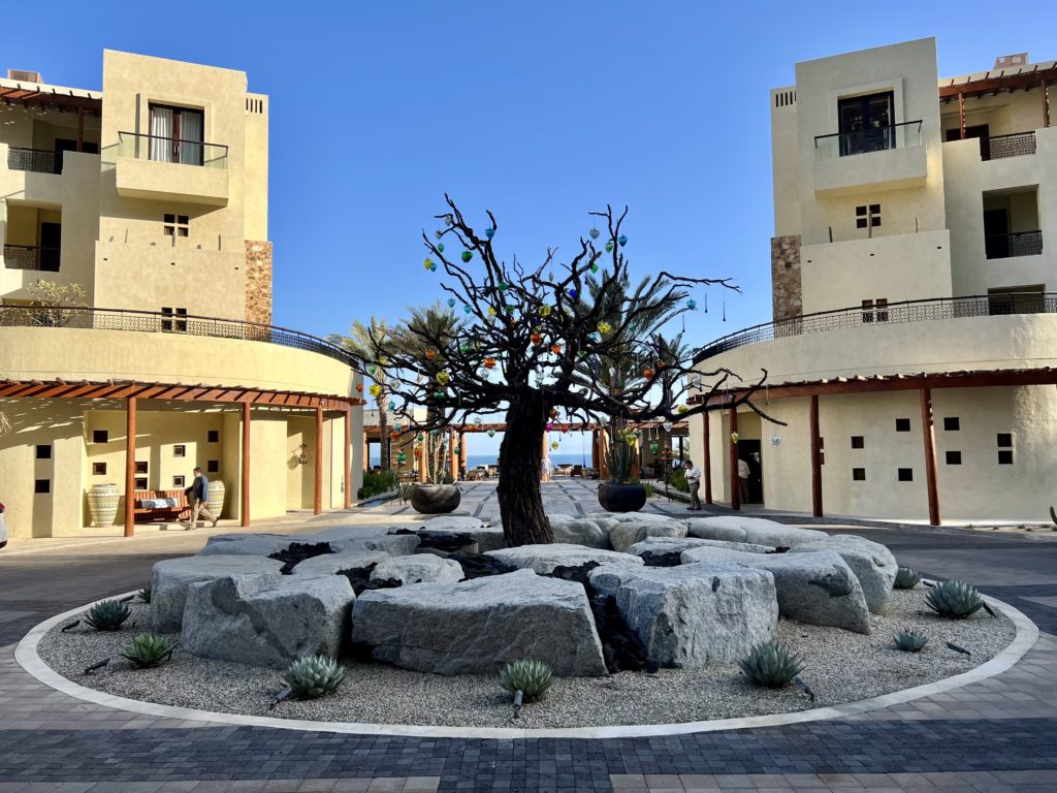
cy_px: 396
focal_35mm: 26
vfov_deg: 53.1
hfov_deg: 67.3
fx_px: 794
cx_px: 528
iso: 50
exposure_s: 1/2994
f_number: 1.5
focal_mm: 5.7
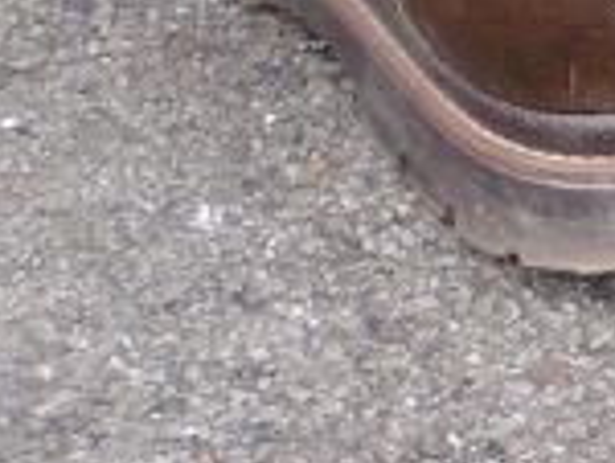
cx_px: 1488
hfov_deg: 3.8
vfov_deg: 2.9
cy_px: -320
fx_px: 9004
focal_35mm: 506
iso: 100
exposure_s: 1/100
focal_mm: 14.5
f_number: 3.5
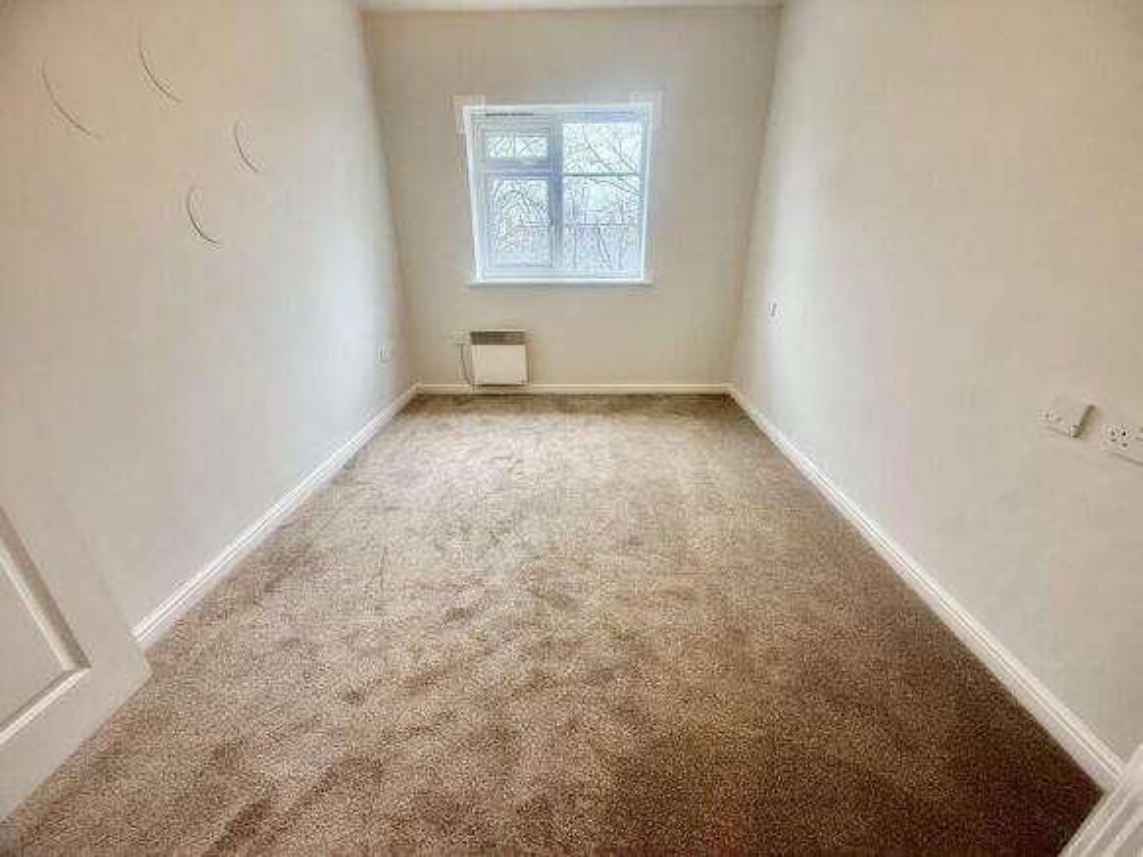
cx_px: 572
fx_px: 462
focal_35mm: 14
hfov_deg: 102.1
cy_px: 428
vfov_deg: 85.7
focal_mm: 2.22
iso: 200
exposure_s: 1/100
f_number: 2.2
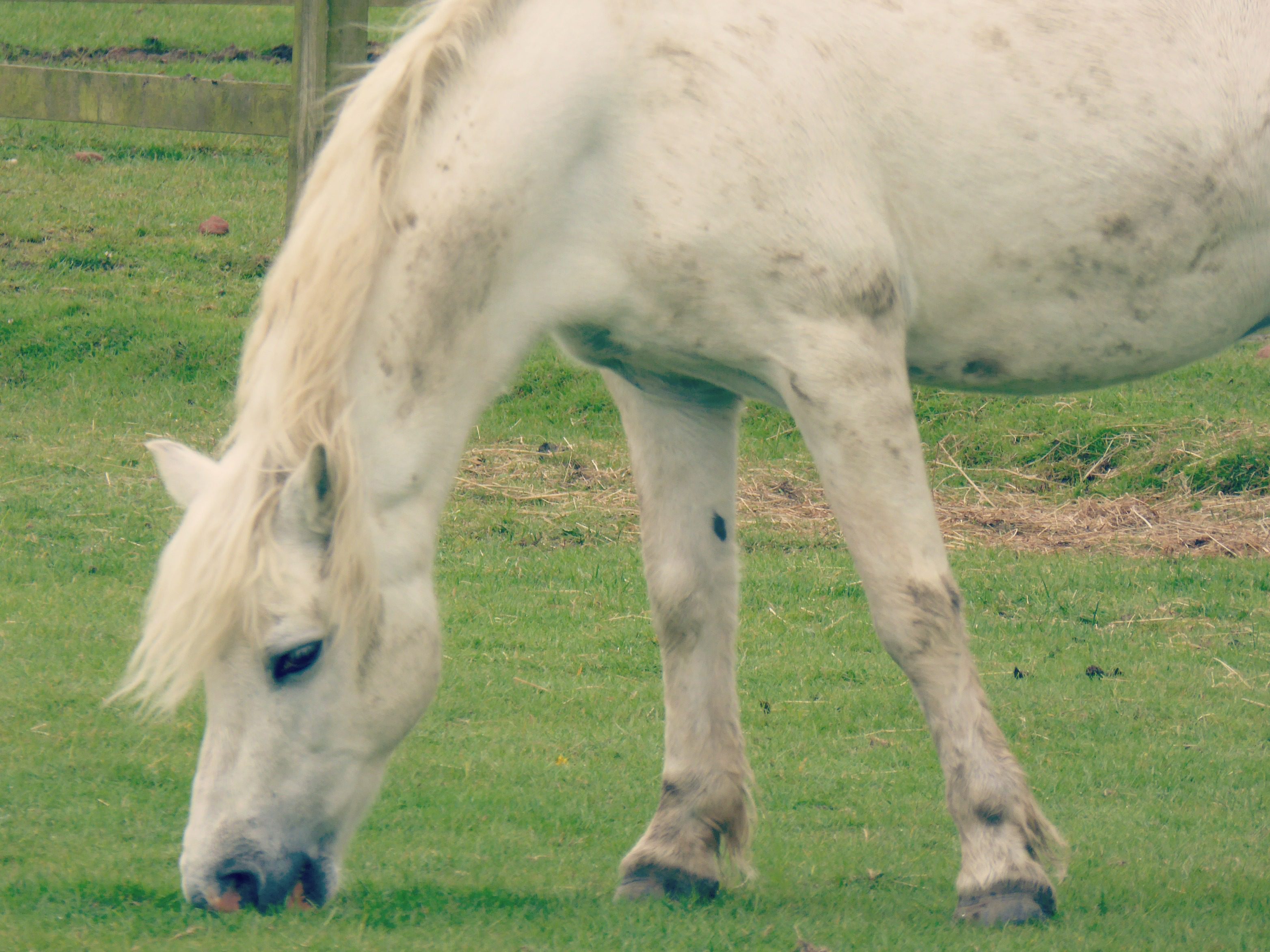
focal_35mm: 852
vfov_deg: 1.7
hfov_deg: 2.3
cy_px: 476
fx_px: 31258
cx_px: 635
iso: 100
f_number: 6.4
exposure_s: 1/160
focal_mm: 129
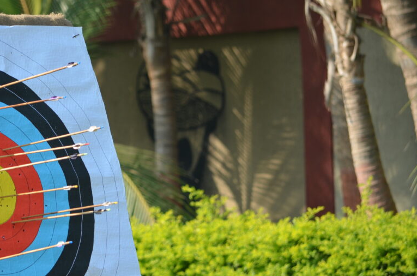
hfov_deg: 4.7
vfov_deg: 3.1
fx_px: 5107
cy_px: 158
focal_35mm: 442
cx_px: 146
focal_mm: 220
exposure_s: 1/1000
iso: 450
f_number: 5.3
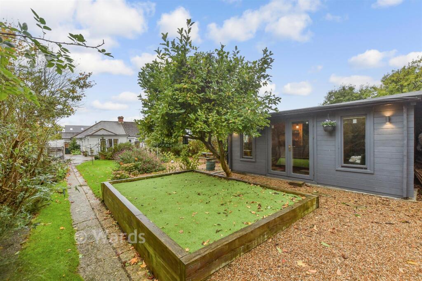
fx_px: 176
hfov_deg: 100.4
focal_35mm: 15
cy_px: 140
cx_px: 211
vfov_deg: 77.3
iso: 250
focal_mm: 10
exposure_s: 1/100
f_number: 8
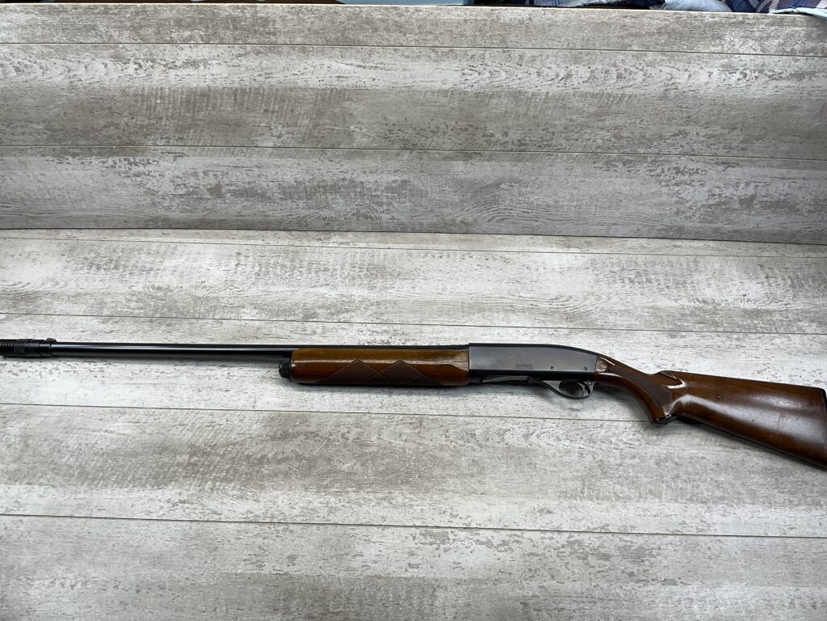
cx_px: 414
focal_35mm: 29
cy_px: 310
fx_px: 693
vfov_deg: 48.2
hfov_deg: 61.7
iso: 16
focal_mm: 3
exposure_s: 1/173
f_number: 1.8
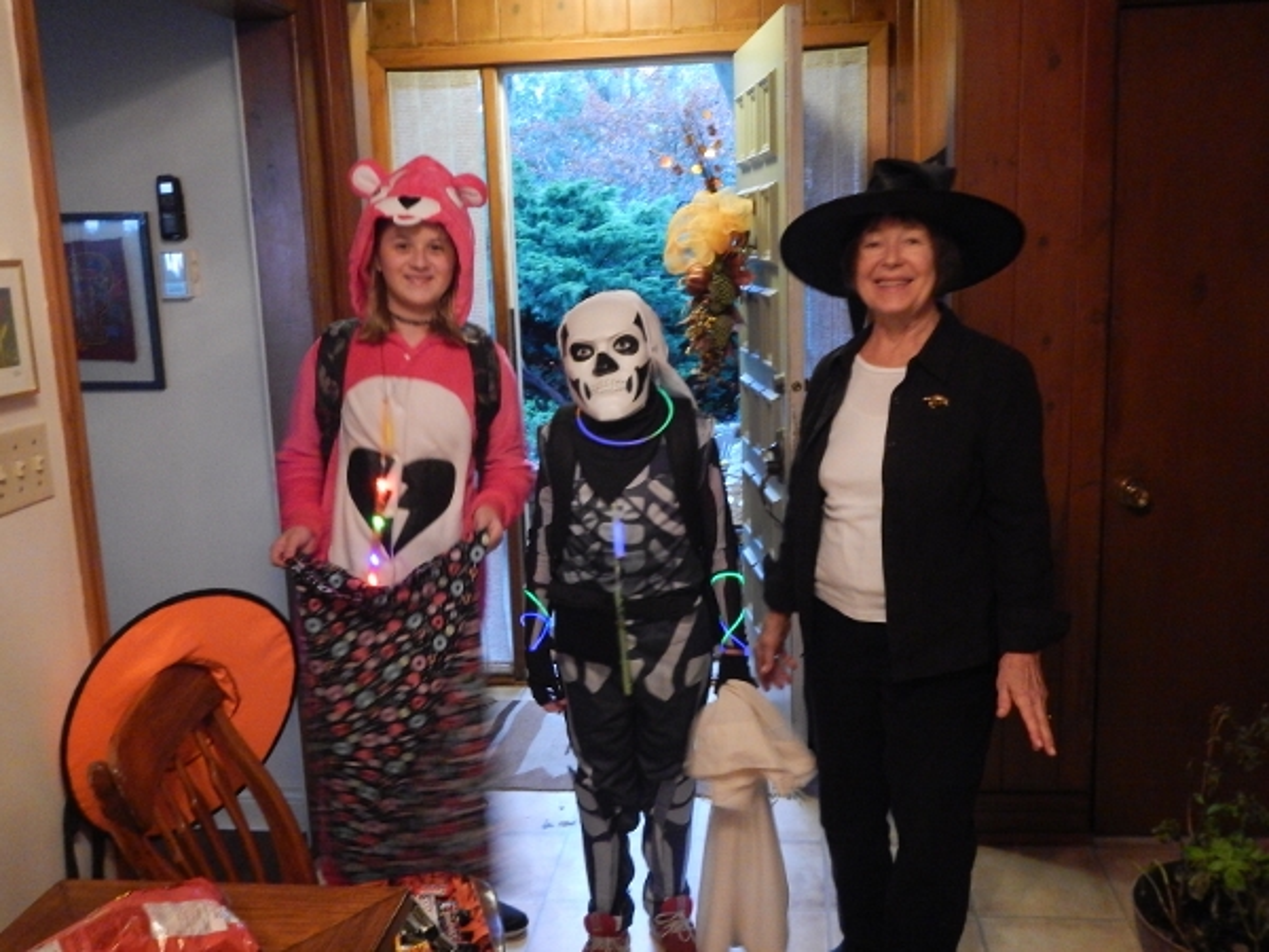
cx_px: 634
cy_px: 476
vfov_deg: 42.9
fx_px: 1210
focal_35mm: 33
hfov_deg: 55.4
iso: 800
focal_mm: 5.9
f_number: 3.9
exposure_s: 1/8
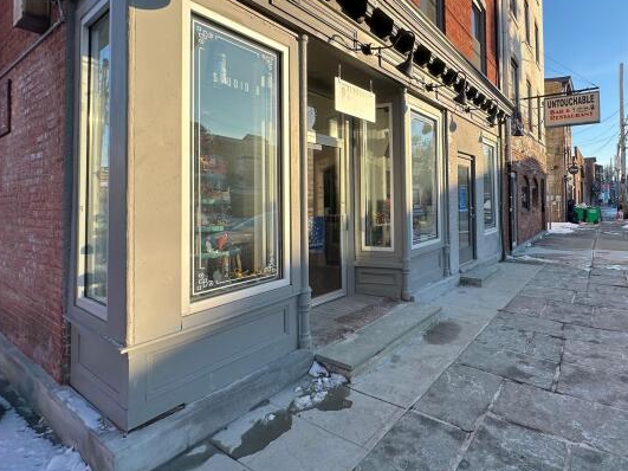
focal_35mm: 19
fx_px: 345
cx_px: 393
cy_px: 191
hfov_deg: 83.1
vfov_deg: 68.0
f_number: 2.2
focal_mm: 2.22
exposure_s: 1/963
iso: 40
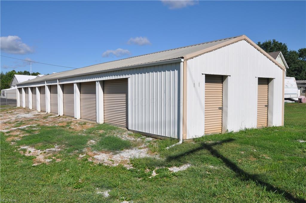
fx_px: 267
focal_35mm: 32
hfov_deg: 59.6
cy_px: 102
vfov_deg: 41.6
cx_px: 153
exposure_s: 1/400
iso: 200
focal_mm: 21
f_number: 10
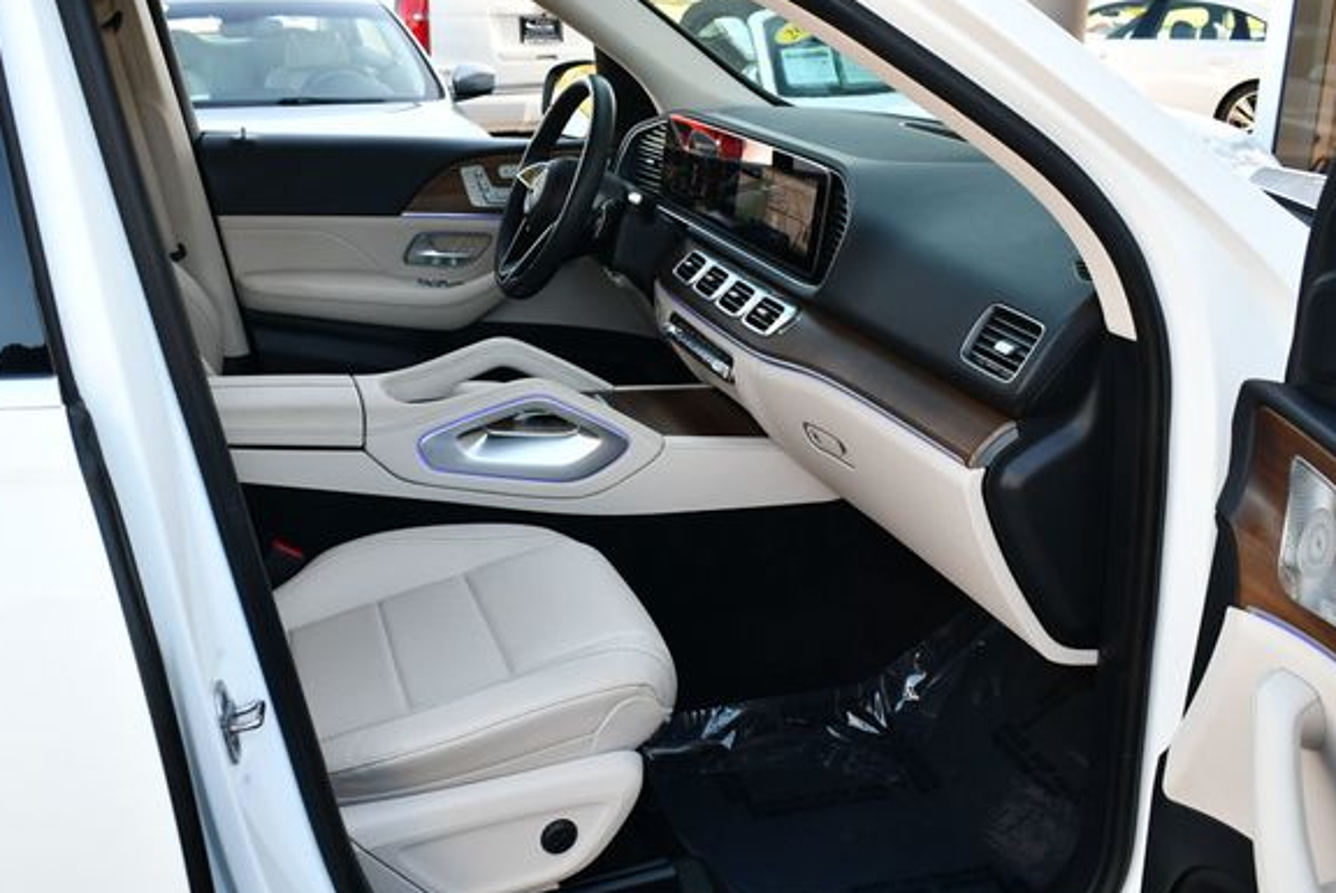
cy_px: 487
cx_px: 598
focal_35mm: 40
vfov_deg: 33.4
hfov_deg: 48.3
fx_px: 1486
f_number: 4
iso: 400
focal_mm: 18
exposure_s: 1/250
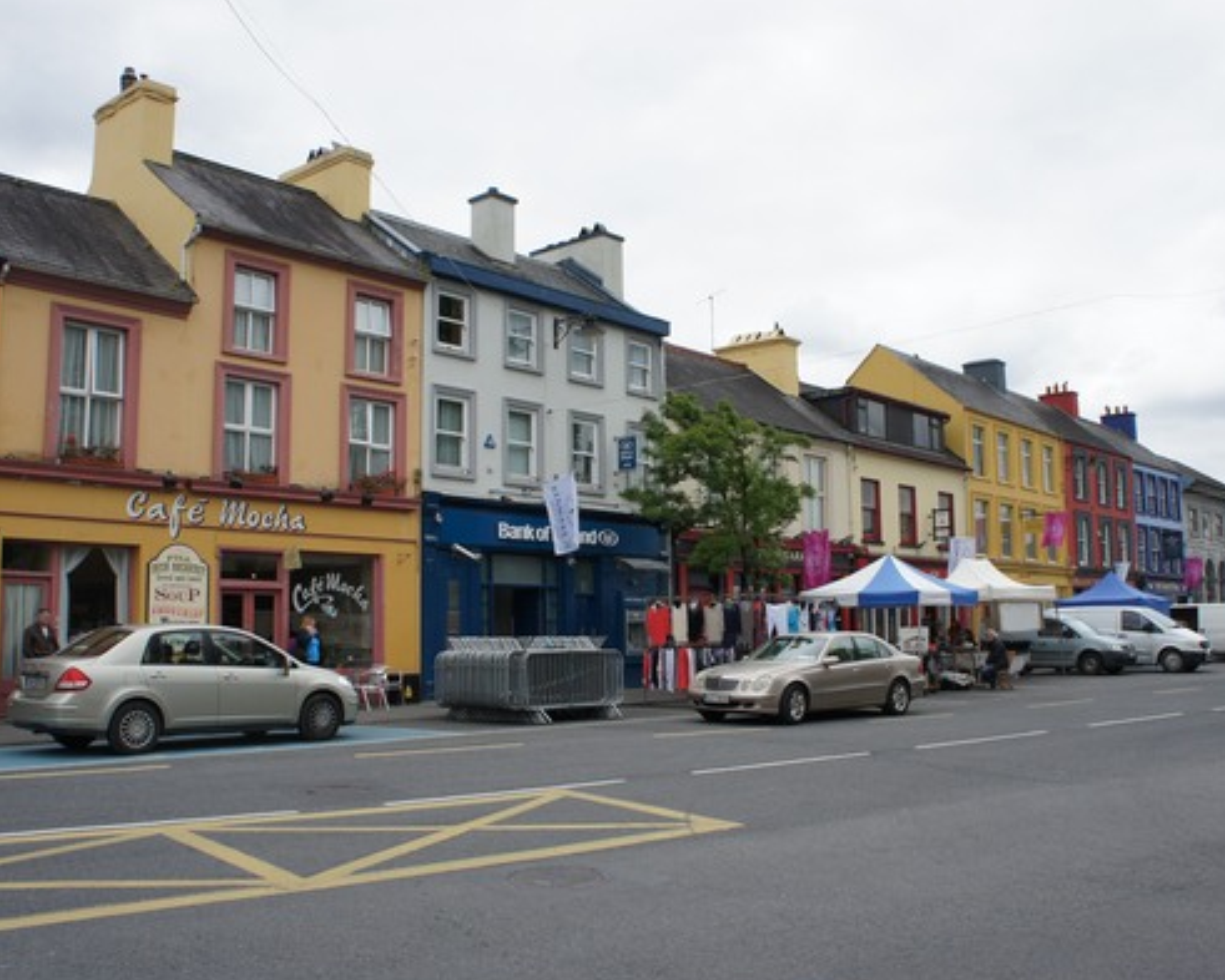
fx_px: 1197
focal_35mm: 33
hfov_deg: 54.1
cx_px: 674
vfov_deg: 44.6
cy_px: 501
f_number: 7.1
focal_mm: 18
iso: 200
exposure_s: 1/320
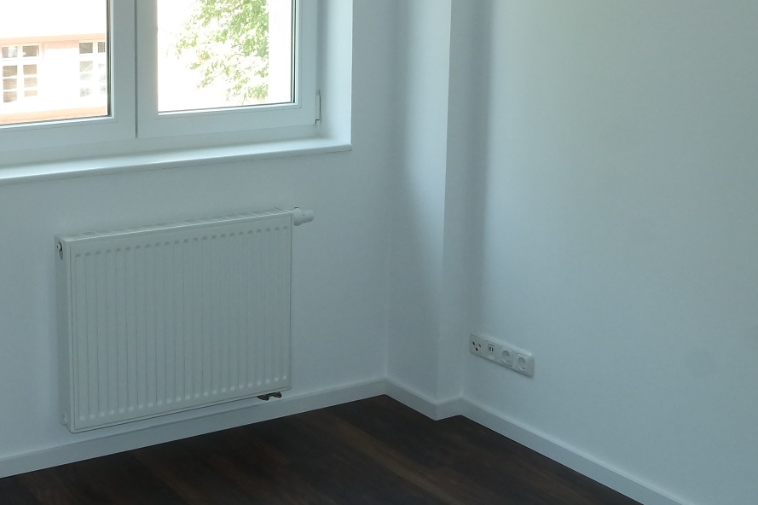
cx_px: 140
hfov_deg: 35.6
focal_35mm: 54
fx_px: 1137
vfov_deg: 24.7
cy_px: 122
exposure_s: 1/30
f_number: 13
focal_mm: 16
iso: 1600
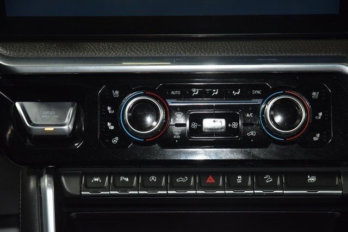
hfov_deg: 19.5
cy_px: 116
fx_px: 1015
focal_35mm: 105
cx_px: 174
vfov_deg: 13.0
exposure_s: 1/25
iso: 1600
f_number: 4.5
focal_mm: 70
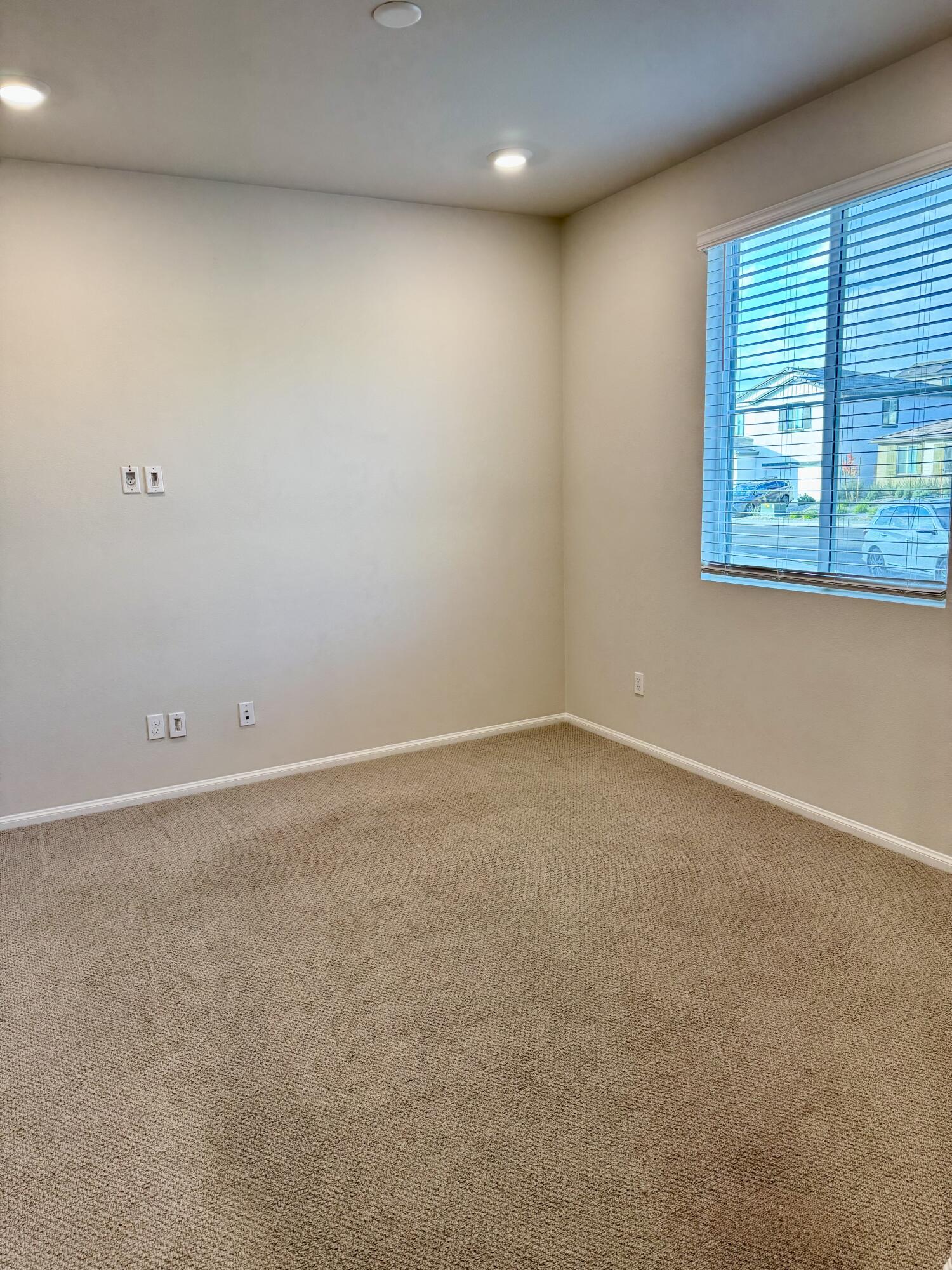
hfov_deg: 56.8
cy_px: 635
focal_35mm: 24
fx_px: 880
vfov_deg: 71.6
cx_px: 476
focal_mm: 6.76
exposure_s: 1/120
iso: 125
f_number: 1.78
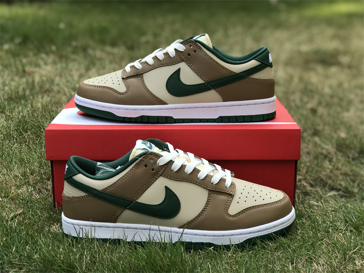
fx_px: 599
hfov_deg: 33.8
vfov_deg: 25.7
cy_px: 136
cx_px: 182
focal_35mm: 57
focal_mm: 6.6
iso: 20
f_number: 2.8
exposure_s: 1/205
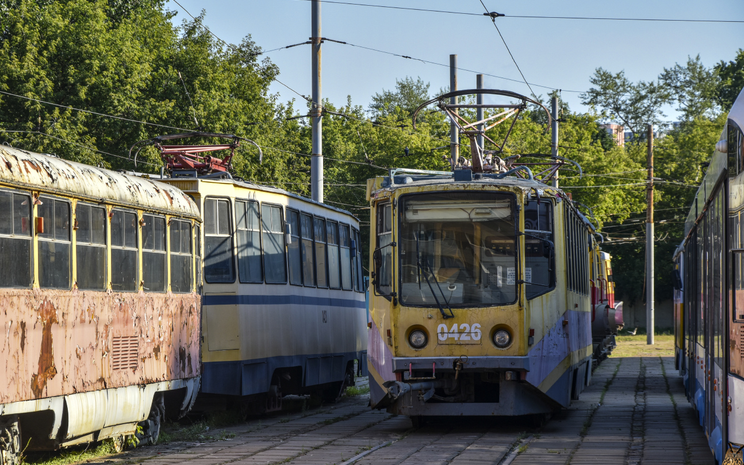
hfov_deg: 16.0
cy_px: 238
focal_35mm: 131
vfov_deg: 10.0
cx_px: 373
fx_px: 2647
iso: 200
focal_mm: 85
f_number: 8
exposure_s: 1/250
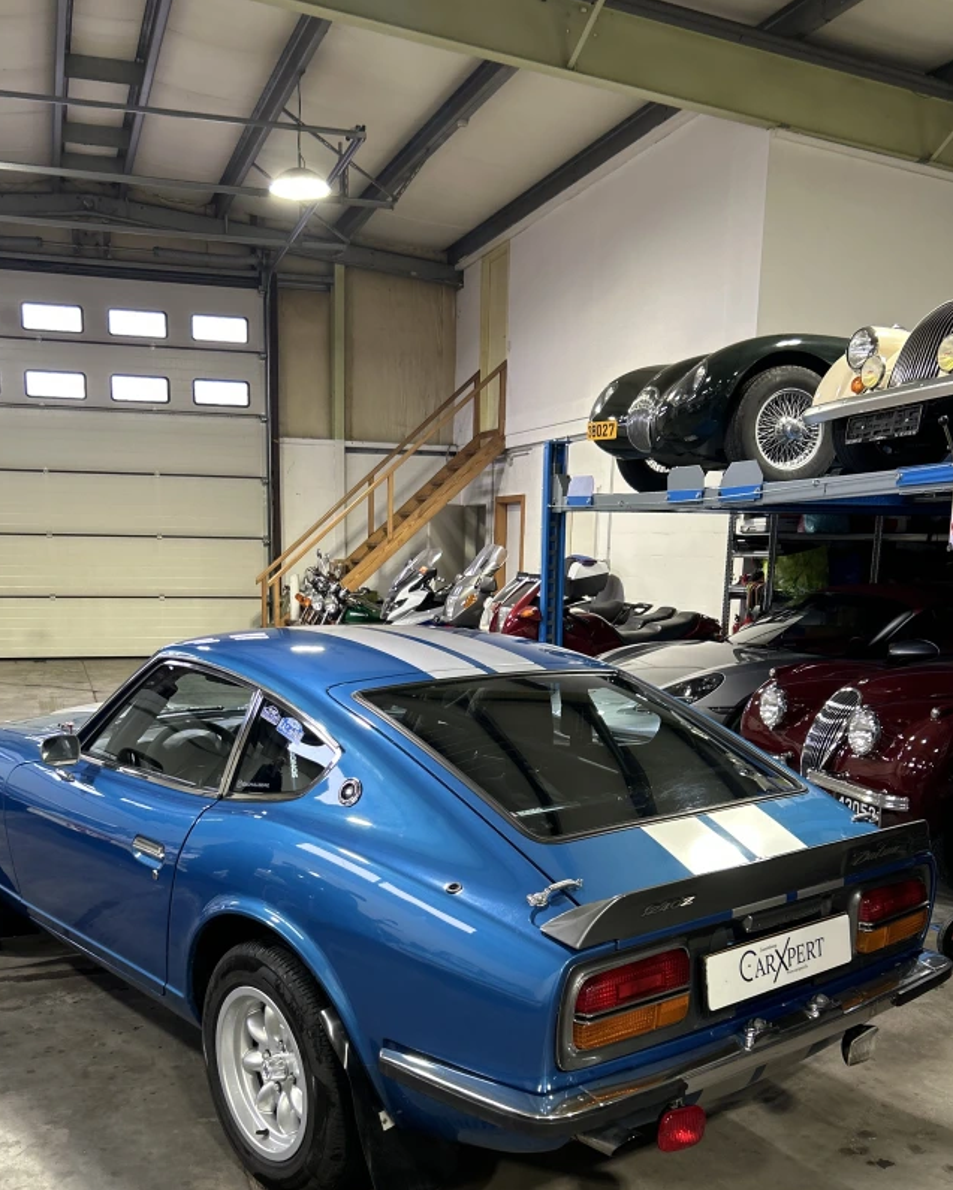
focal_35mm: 34
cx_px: 434
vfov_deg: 51.9
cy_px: 786
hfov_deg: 43.3
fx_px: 1198
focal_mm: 5.7
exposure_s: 1/50
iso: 100
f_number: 1.5
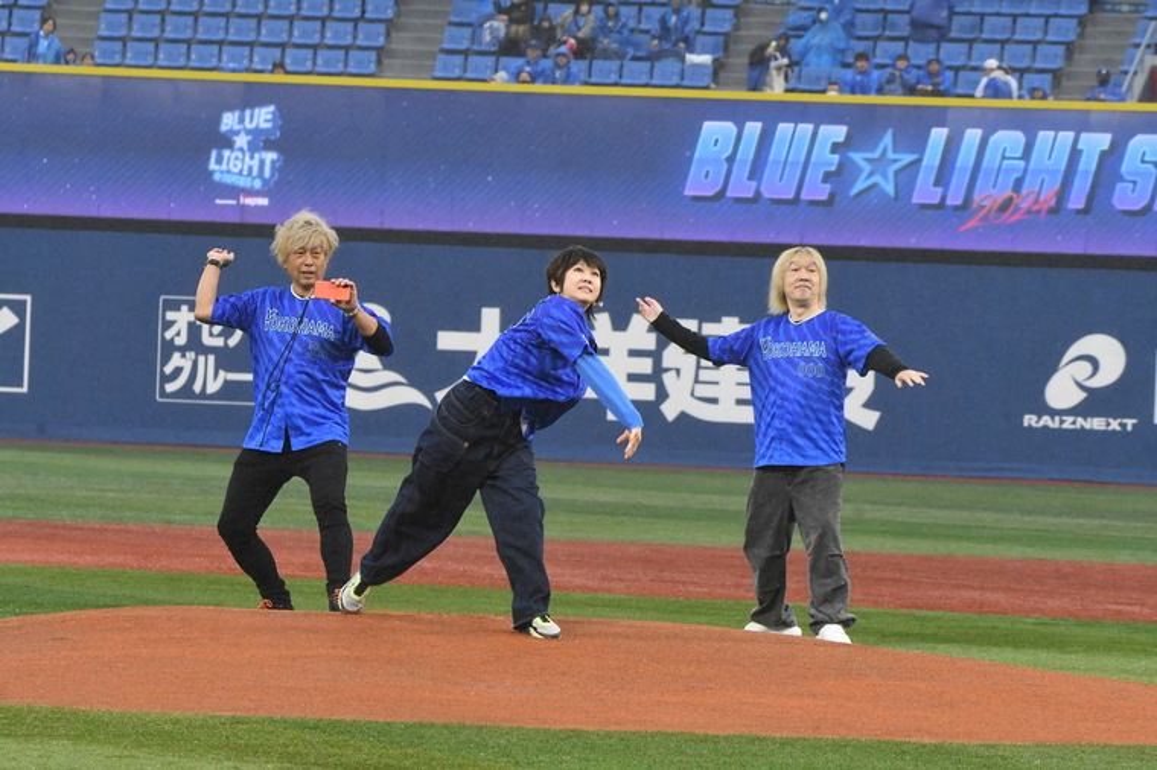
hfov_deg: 6.9
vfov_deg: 4.6
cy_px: 385
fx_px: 9637
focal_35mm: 300
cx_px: 578
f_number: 11
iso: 6400
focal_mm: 200
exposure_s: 1/500
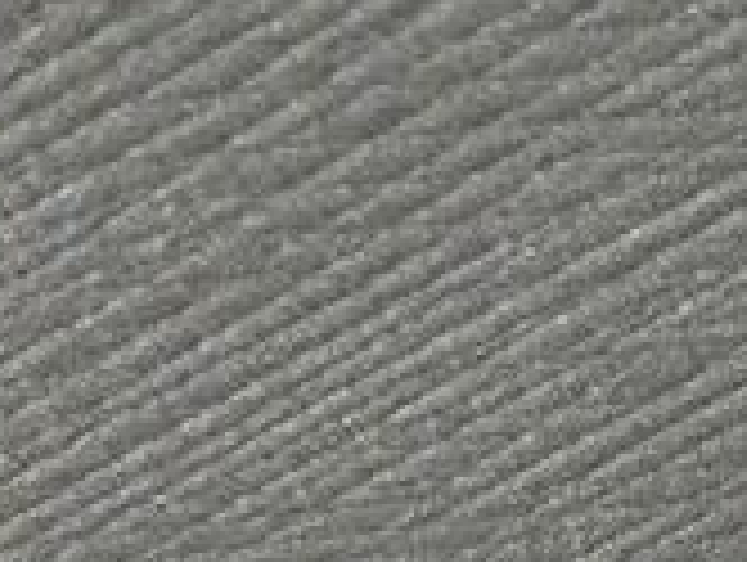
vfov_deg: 7.0
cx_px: 2169
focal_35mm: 203
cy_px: 1200
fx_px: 4387
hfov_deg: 8.3
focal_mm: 6
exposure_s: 1/80
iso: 1000
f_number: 5.6
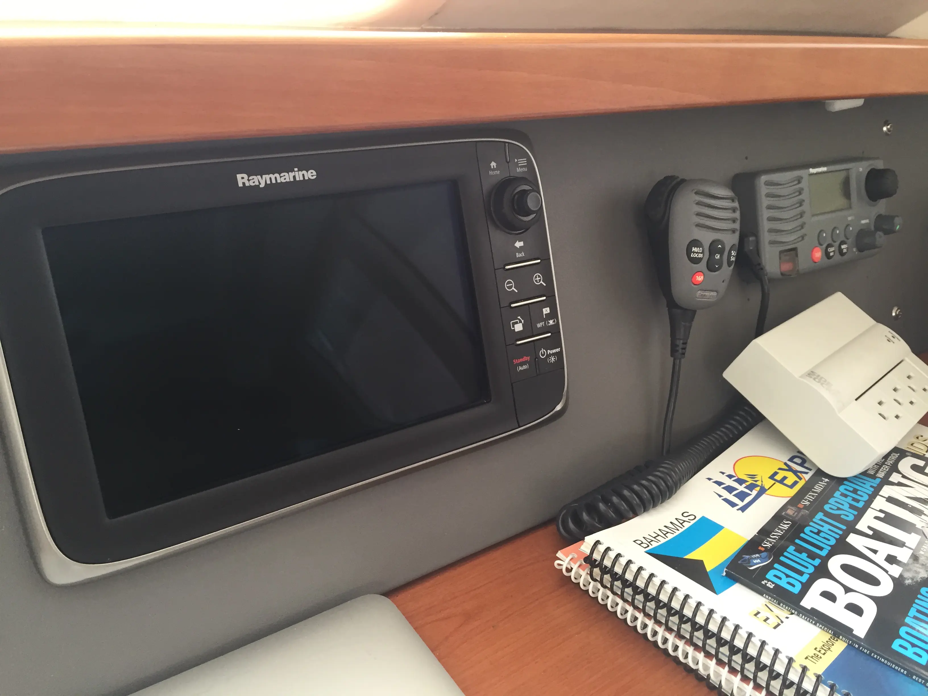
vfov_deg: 48.2
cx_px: 464
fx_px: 777
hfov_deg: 61.7
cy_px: 348
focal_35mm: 29
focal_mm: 4.15
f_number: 2.2
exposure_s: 1/30
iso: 40
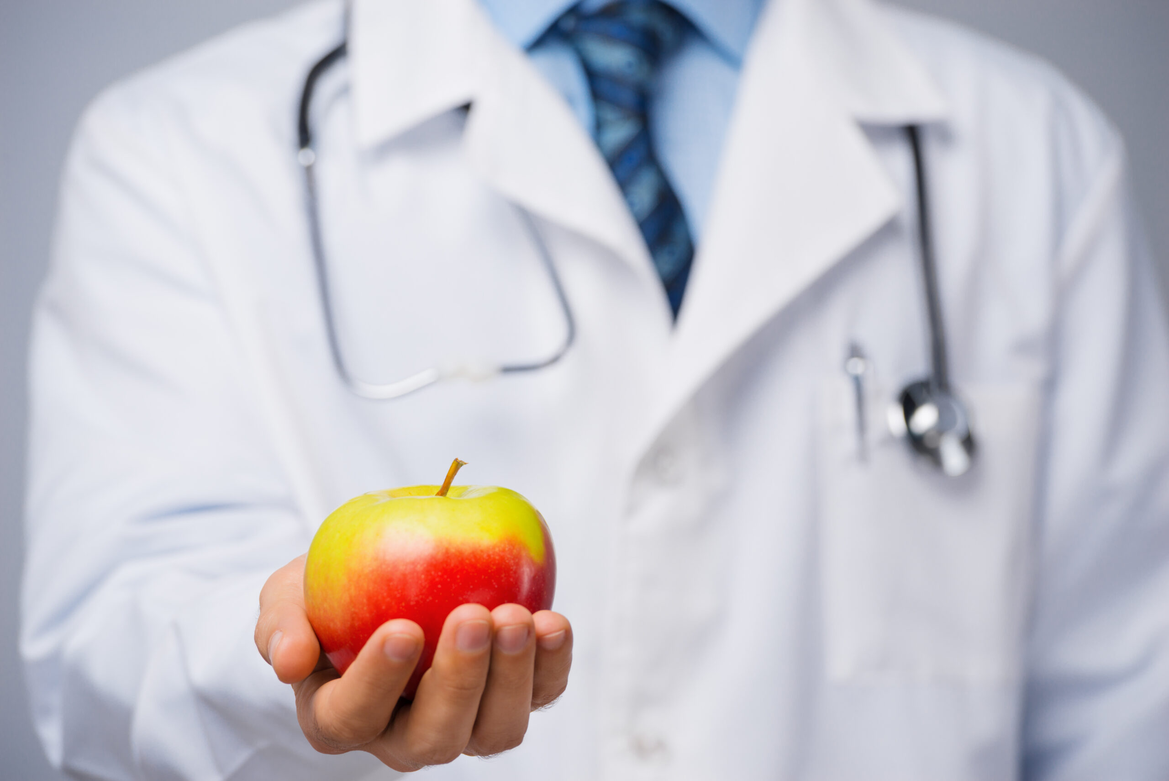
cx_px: 584
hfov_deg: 10.3
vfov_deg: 6.9
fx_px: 6497
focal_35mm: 200
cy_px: 390
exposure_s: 1/160
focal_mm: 200
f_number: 5.6
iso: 100
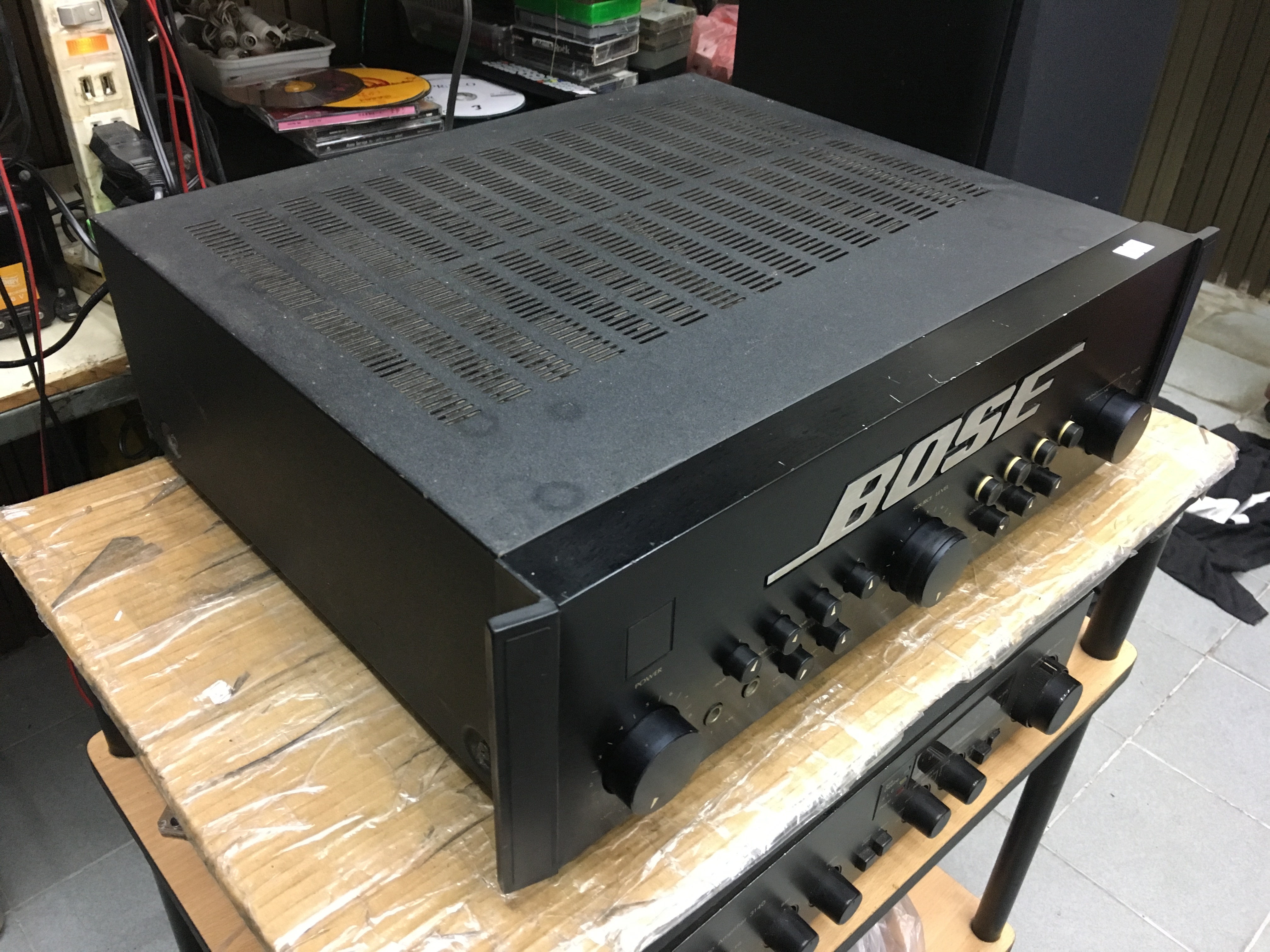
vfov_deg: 48.2
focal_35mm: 29
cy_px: 476
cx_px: 635
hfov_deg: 61.7
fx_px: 1064
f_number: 2.2
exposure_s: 1/20
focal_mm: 4.15
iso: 200
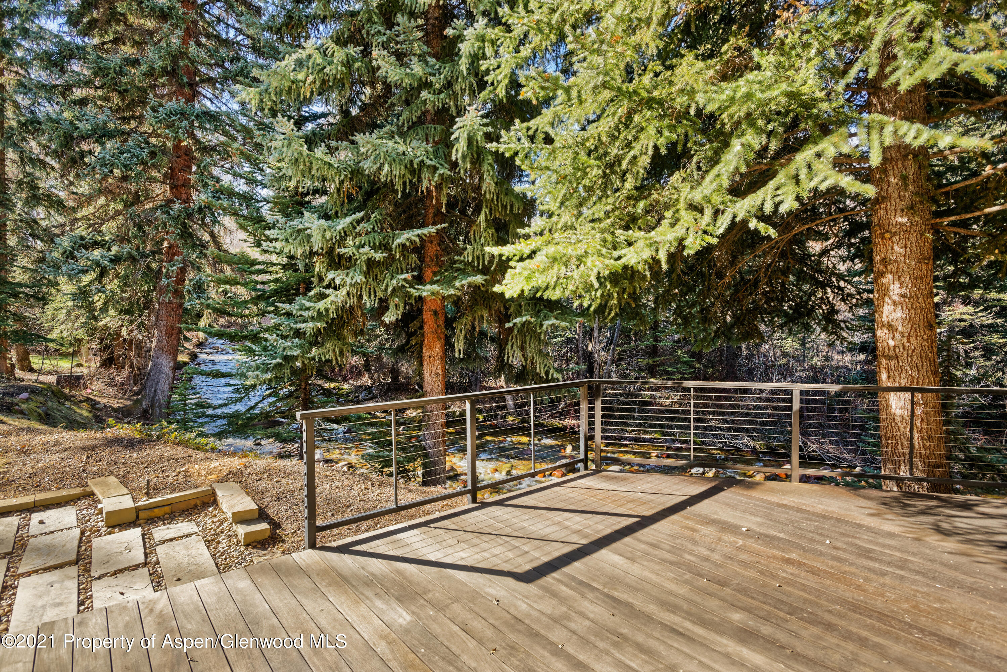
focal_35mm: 19
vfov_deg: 64.6
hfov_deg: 86.9
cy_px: 336
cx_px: 504
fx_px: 532
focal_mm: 19
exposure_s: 1/40
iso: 125
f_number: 7.1
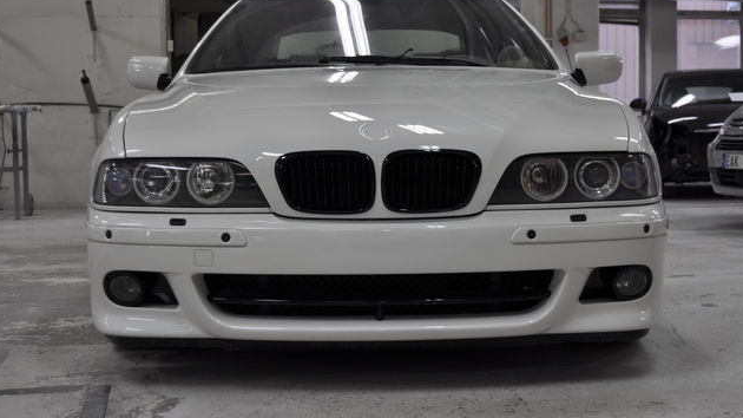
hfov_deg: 40.6
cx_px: 372
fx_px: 1005
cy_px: 206
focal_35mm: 51
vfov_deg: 23.5
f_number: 4.5
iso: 200
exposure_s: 1/40
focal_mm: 32
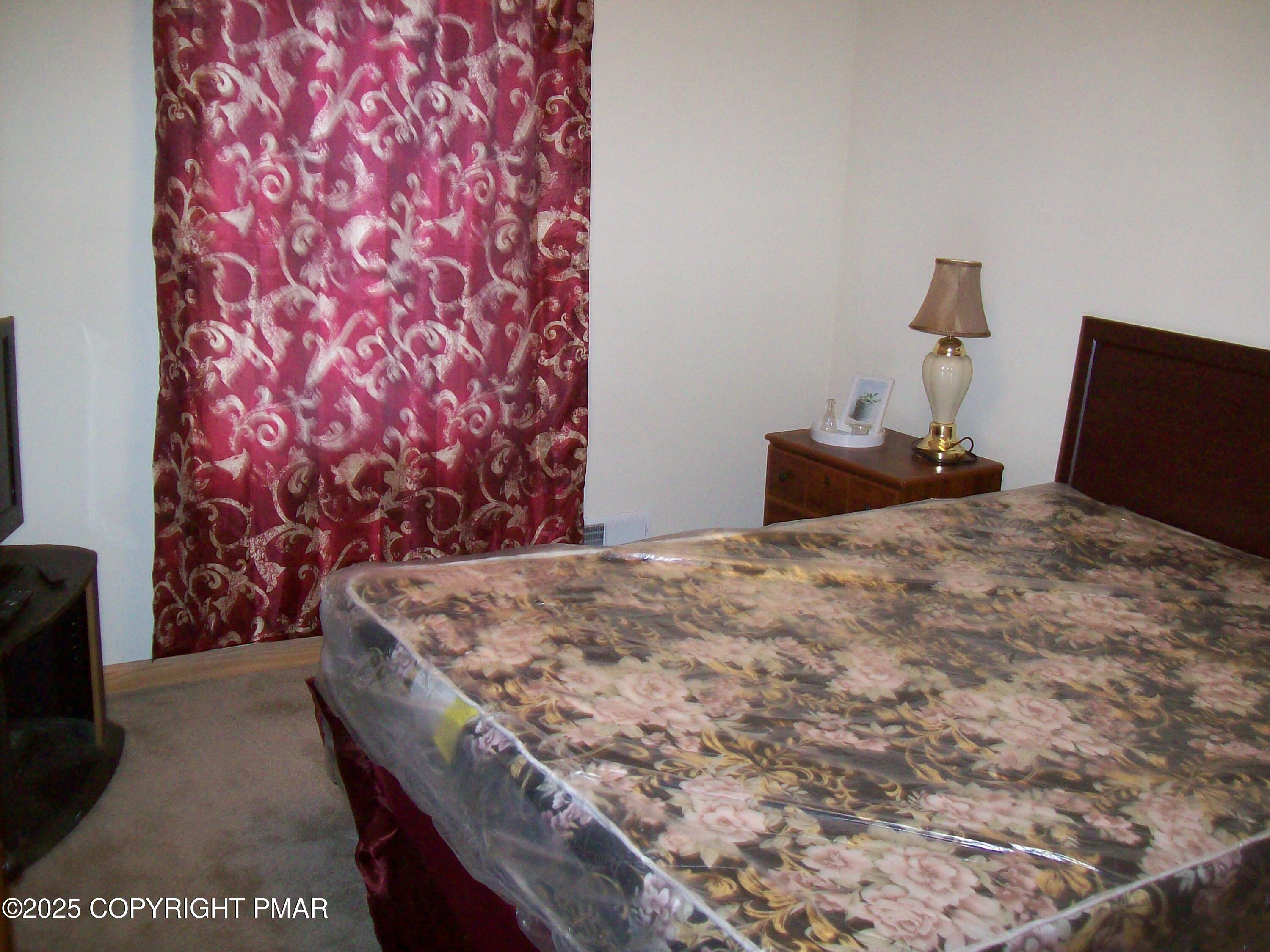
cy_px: 476
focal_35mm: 36
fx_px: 1321
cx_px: 635
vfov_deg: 39.7
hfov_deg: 51.4
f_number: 2.7
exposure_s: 1/64
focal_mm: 6
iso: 200
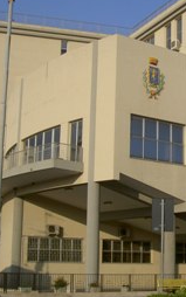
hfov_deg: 17.6
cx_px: 171
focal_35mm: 73
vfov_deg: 28.2
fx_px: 591
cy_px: 141
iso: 50
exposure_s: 1/500
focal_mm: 8
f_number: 4.7
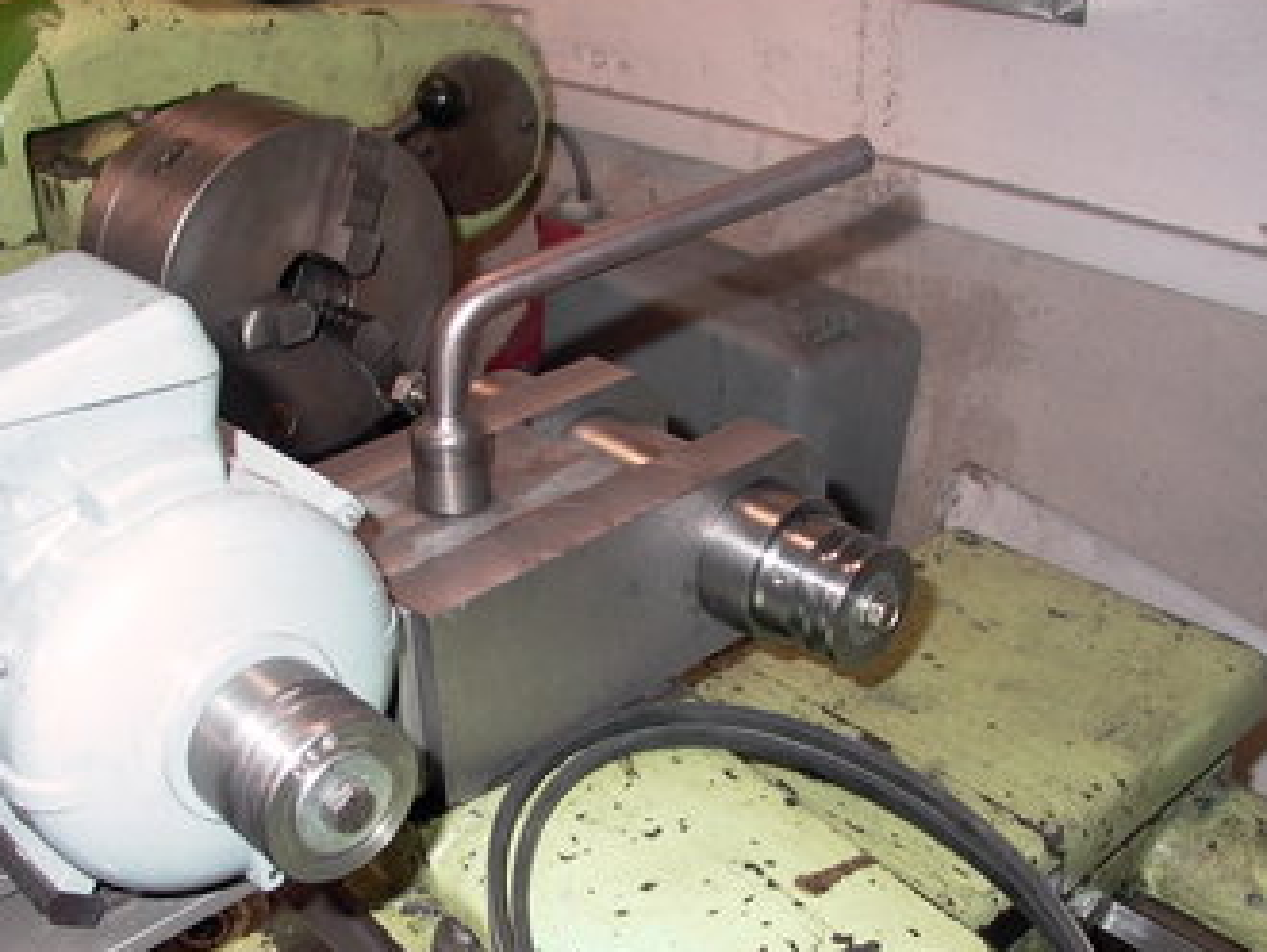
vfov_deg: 35.9
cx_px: 553
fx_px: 1465
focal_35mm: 40
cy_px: 549
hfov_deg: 46.7
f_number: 2.04
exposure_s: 1/64.2
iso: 100
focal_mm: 7.13
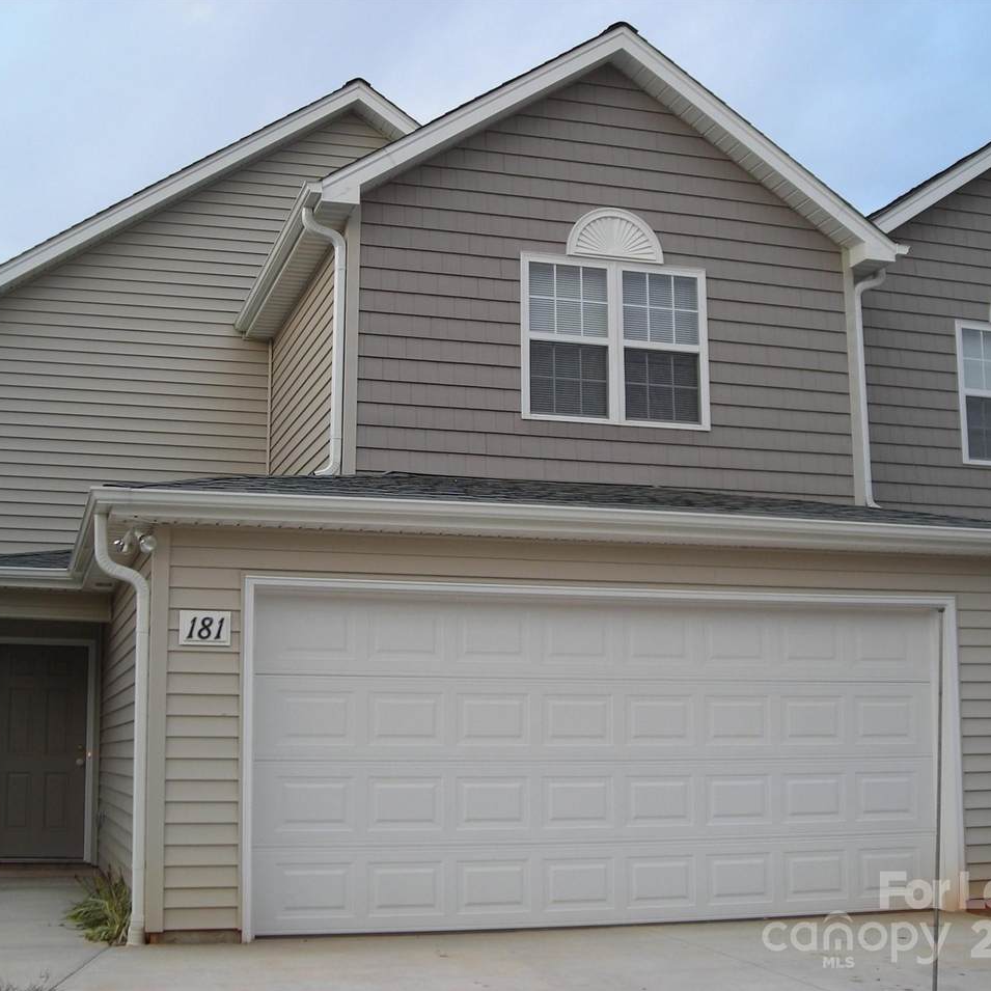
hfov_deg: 37.5
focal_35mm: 45
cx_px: 465
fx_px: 1458
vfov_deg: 37.6
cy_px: 495
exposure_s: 1/37.7
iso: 50
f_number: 3.2
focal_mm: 6.3
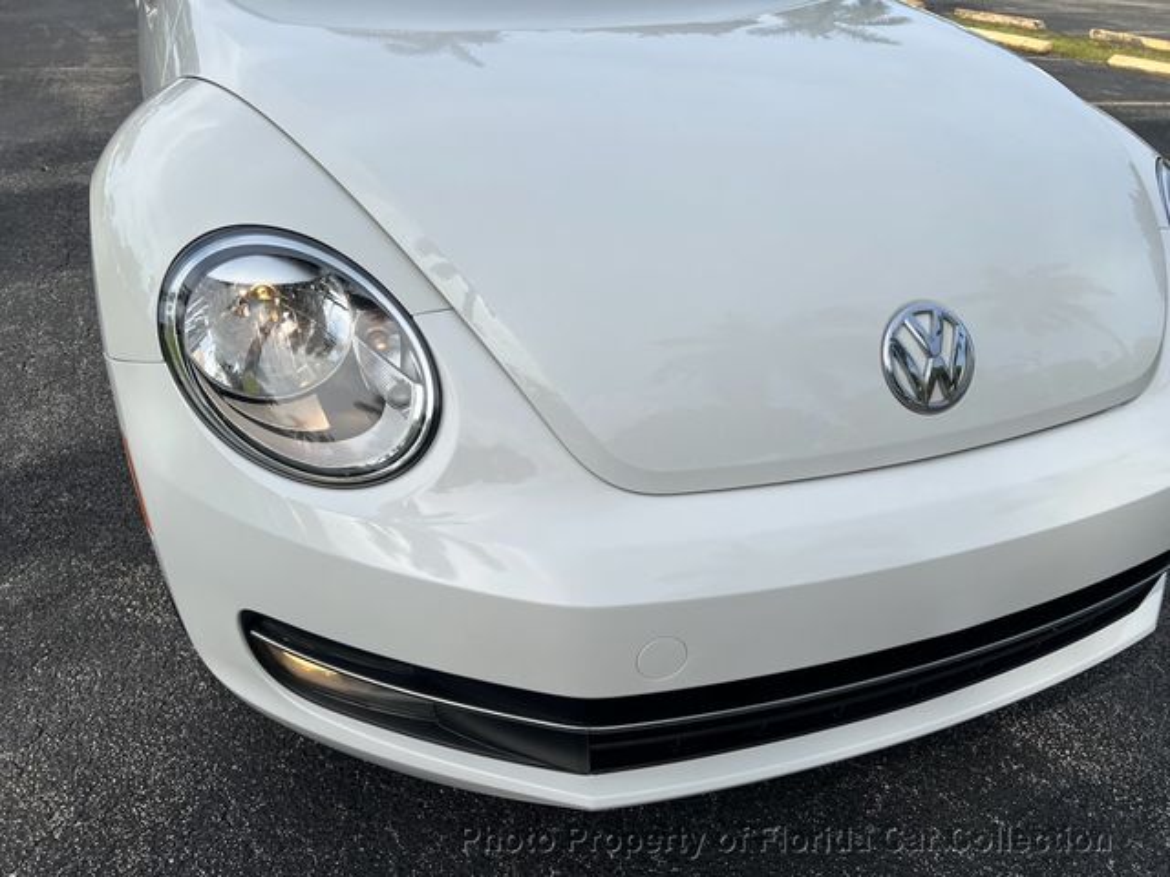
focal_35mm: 26
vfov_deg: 53.1
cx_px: 585
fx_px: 879
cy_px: 438
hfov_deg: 67.3
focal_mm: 5.7
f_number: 1.5
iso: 50
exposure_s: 1/5319
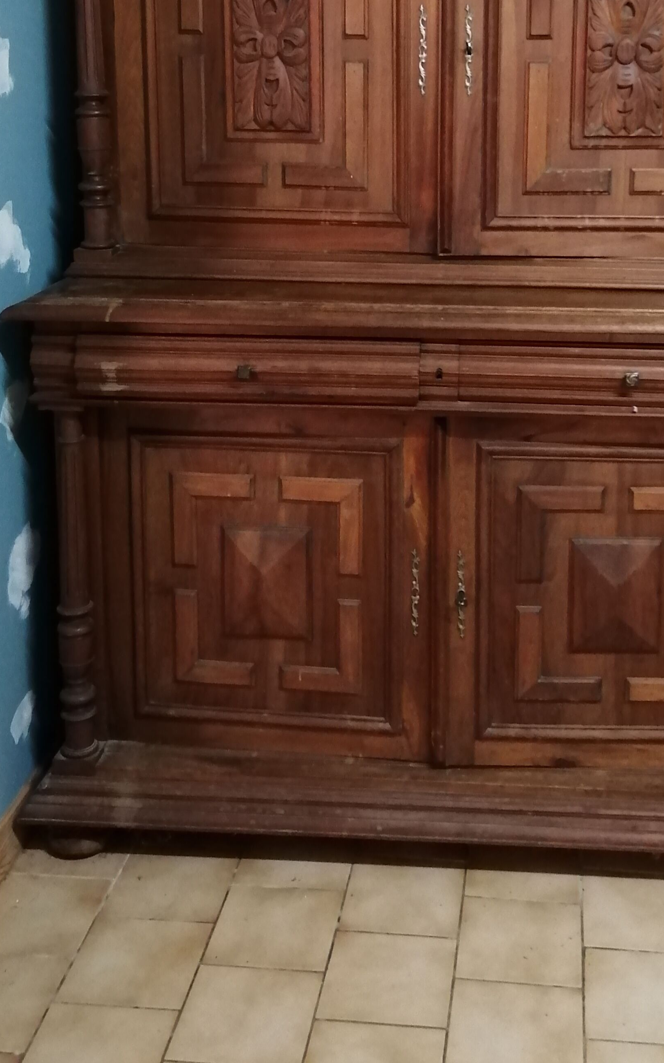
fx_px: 1274
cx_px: 455
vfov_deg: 43.6
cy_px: 247
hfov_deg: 29.0
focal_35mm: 44
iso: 500
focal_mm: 3.46
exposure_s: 1/25
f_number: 1.8
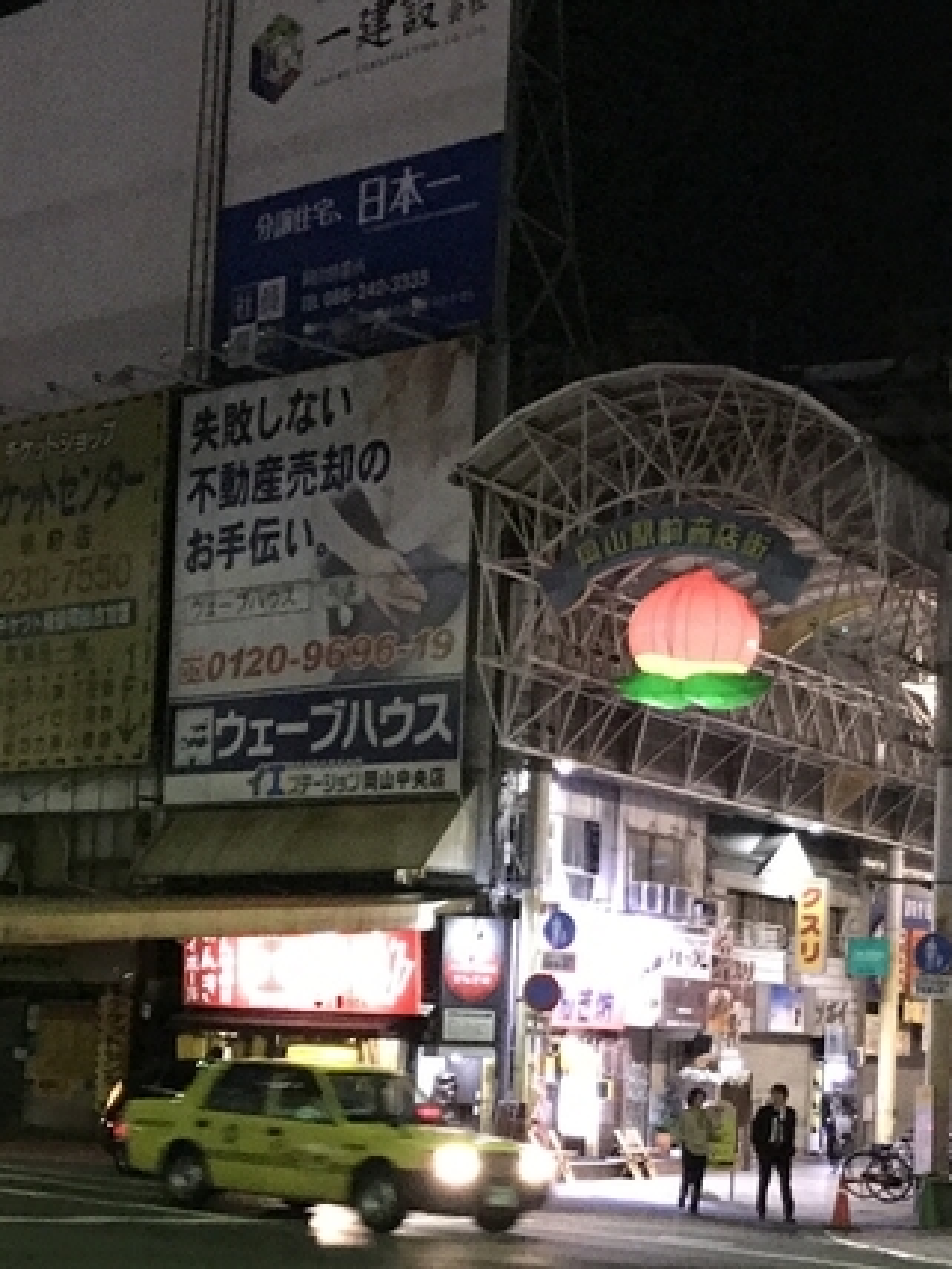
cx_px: 617
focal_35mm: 67
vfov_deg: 28.6
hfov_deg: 21.9
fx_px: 2457
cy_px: 925
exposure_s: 1/4
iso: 100
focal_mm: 3.99
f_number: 1.8
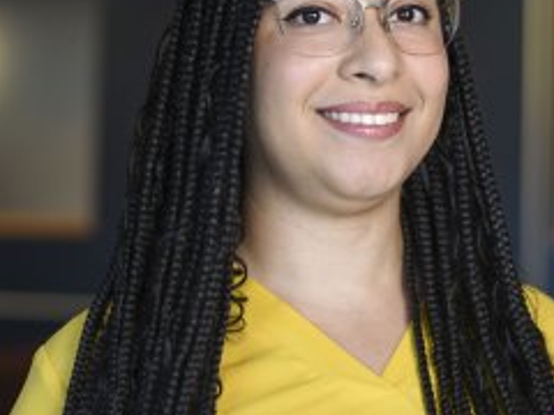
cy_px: 154
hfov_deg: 20.4
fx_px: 1536
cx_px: 328
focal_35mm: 96
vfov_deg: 15.4
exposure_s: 1/100
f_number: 2
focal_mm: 50
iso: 400
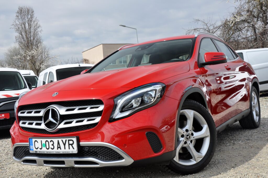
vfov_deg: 29.8
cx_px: 134
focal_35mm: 45
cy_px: 89
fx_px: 335
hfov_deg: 43.7
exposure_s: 1/400
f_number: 10
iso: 500
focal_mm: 30
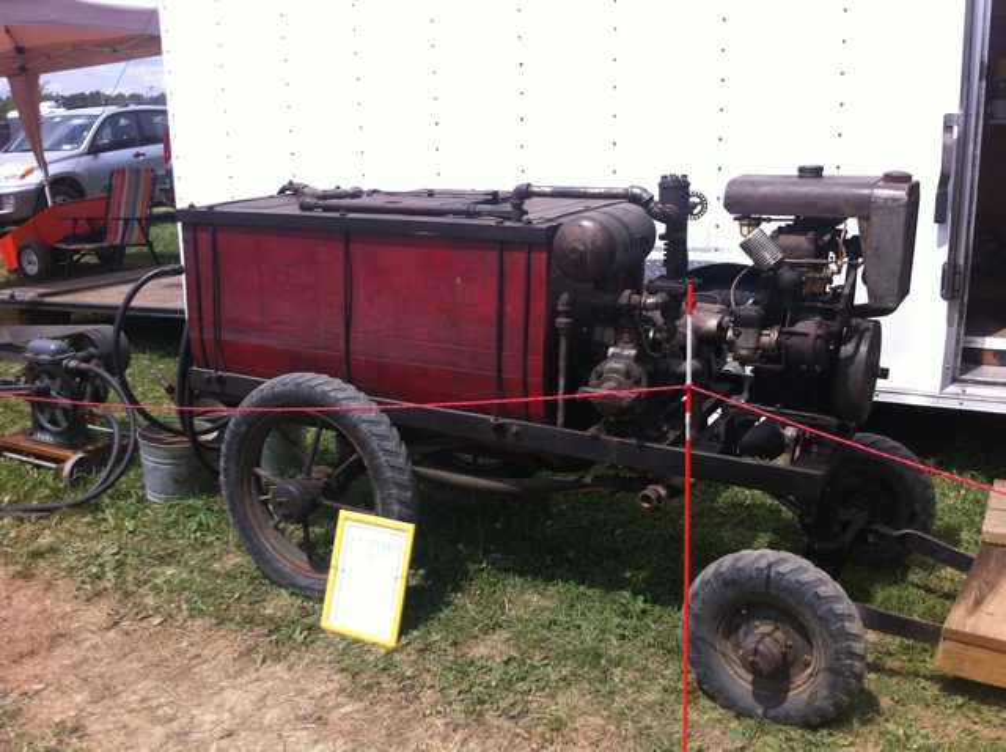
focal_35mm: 35
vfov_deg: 40.6
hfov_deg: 52.7
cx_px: 503
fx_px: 1016
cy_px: 376
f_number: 2.8
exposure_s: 1/1257
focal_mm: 3.85
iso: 80
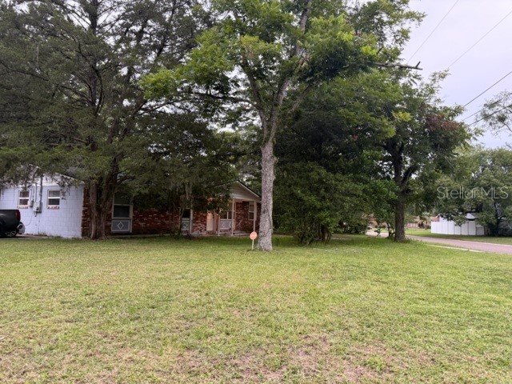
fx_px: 355
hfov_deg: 71.6
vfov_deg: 56.8
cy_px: 192
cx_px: 256
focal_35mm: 24
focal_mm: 6.76
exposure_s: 1/60
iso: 200
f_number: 1.78
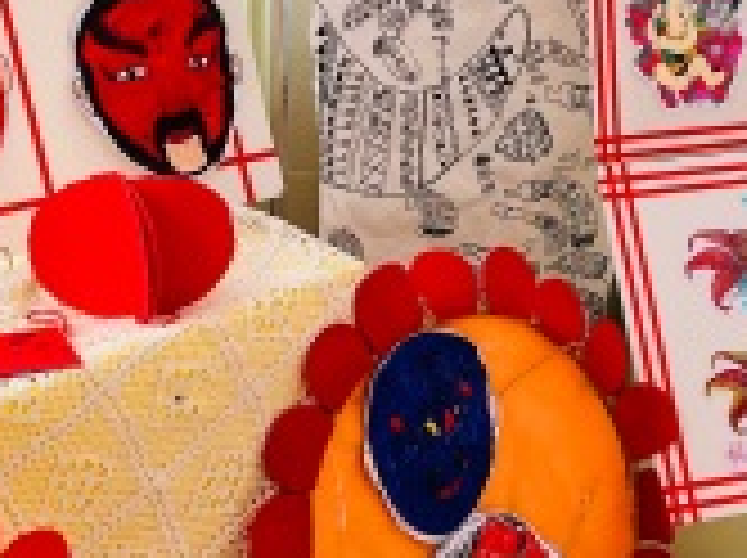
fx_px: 2026
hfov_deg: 20.5
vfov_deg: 15.6
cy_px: 112
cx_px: 670
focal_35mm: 94
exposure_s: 1/353
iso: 50
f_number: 1.6
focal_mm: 5.1
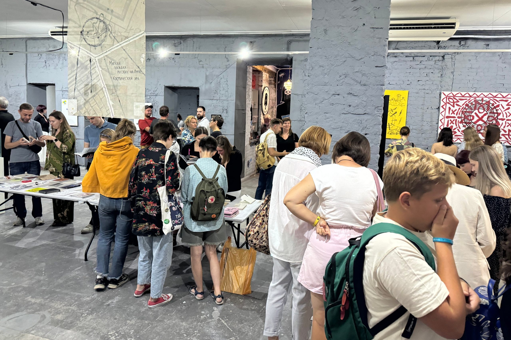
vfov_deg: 51.2
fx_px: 355
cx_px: 256
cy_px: 150
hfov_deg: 71.5
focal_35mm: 25
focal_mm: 6.76
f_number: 1.78
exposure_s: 1/50
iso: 640
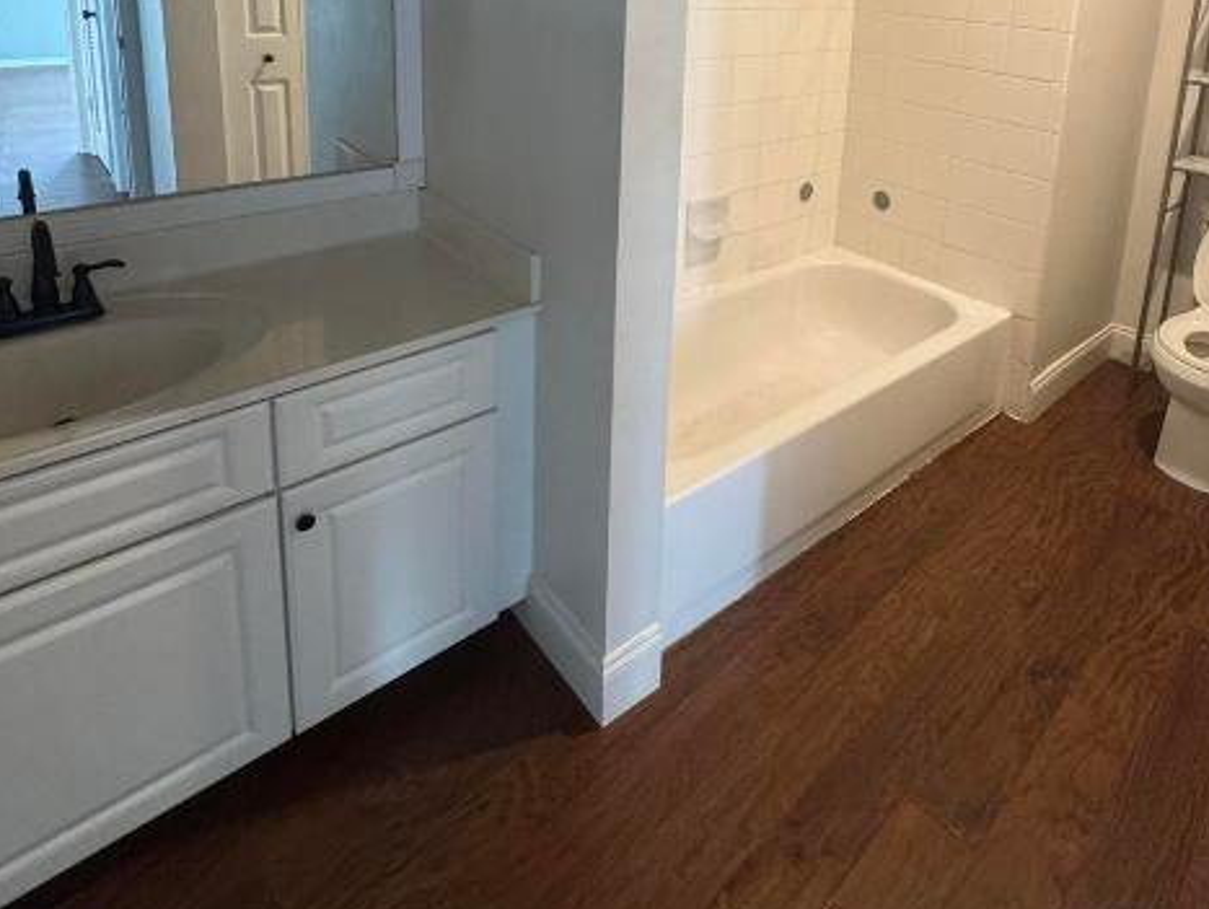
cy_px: 114
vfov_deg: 52.7
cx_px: 738
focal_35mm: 23
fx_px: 804
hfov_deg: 72.9
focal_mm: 2.22
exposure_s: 1/62
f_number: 2.2
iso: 250
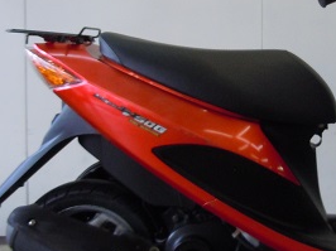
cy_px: 79
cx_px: 306
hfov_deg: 26.5
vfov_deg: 20.6
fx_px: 689
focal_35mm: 71
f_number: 3.5
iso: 320
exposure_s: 1/60
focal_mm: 5.4
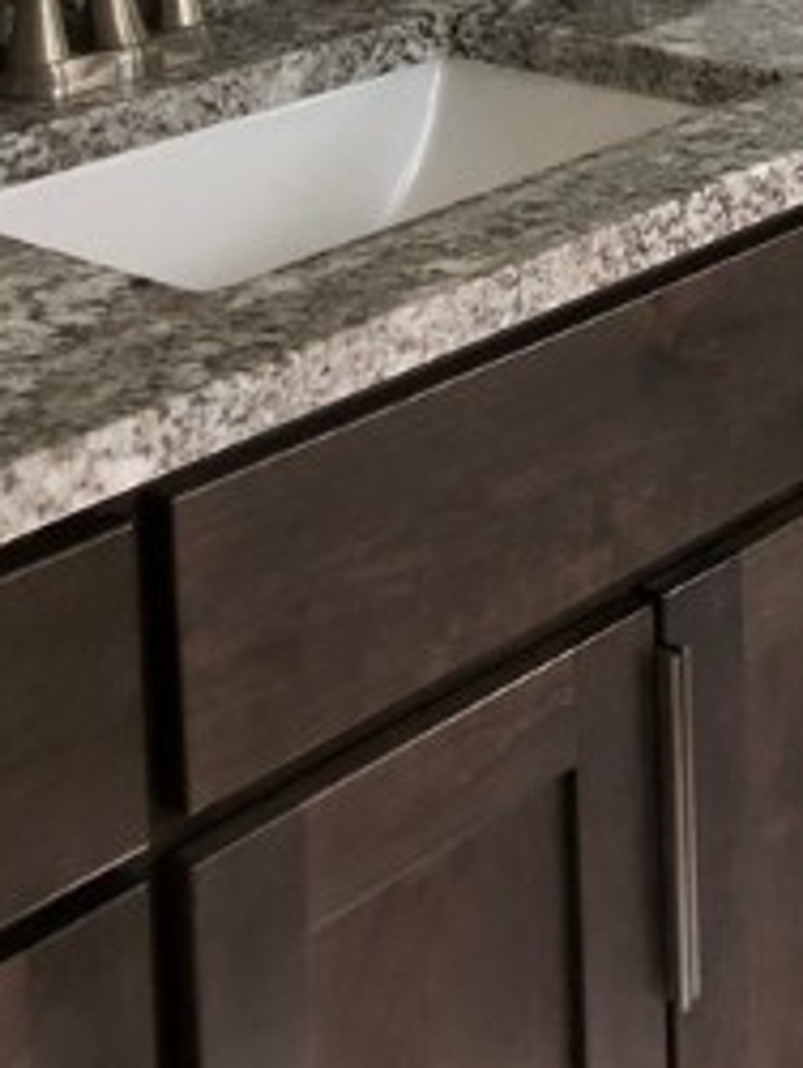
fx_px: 2655
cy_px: -346
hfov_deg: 16.4
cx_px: 1004
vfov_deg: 20.6
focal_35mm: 86
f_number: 1.8
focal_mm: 3.99
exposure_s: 1/20
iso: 40
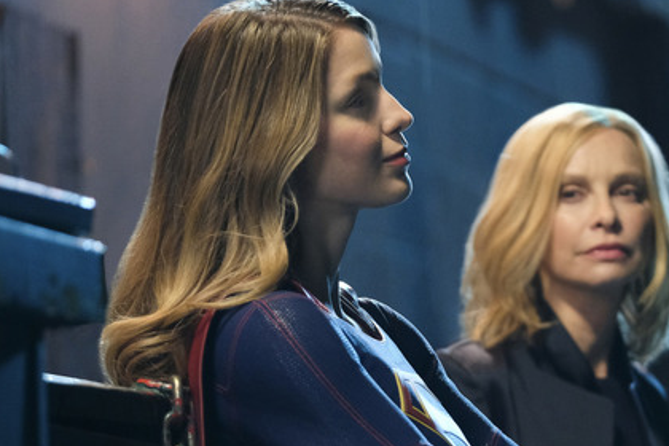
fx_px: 7247
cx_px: 513
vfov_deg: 3.5
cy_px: 395
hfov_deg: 5.3
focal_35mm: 390
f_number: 2.8
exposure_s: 1/60
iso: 2000
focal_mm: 140
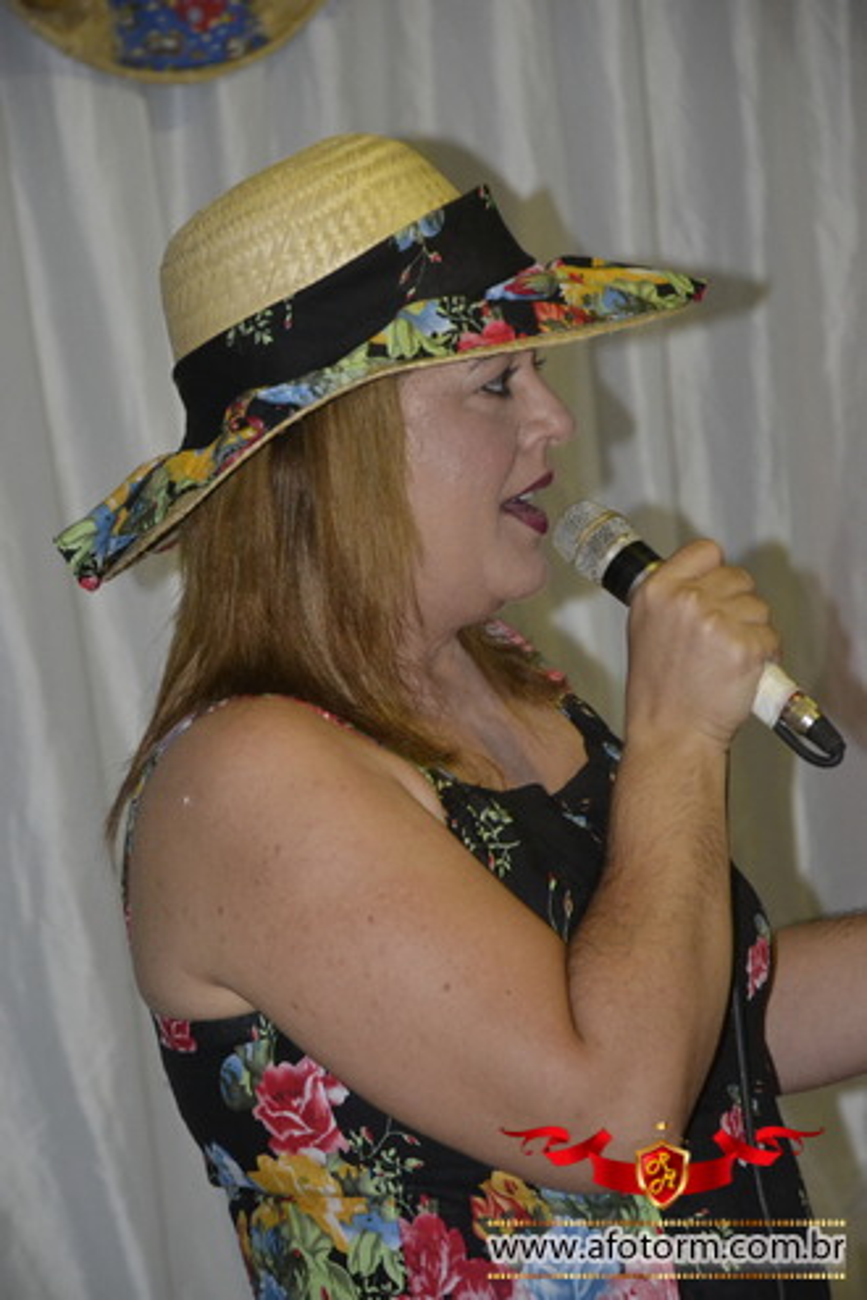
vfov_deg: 13.7
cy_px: 650
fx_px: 5418
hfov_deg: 9.1
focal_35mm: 150
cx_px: 434
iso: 3200
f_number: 5.6
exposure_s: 1/60
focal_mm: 100
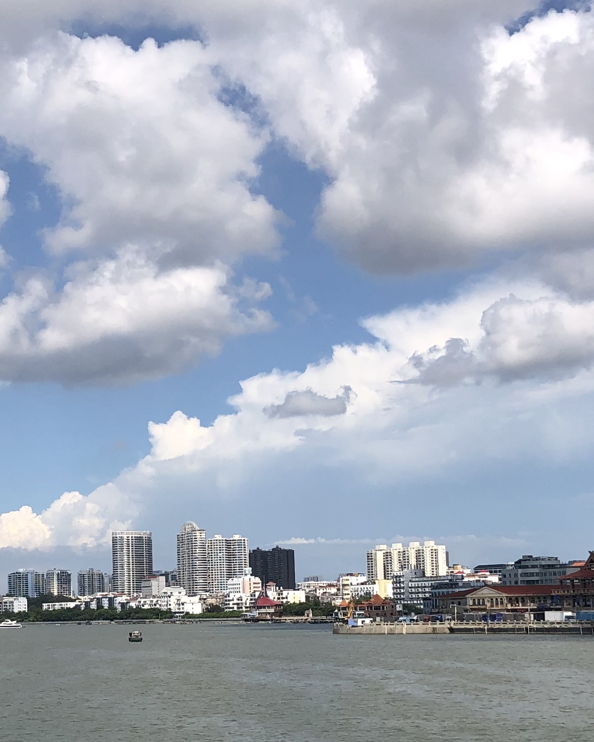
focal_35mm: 71
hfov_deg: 21.4
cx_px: 169
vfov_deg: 26.5
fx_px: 1560
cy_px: 519
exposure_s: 1/4000
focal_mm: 3.99
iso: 25
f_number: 1.8
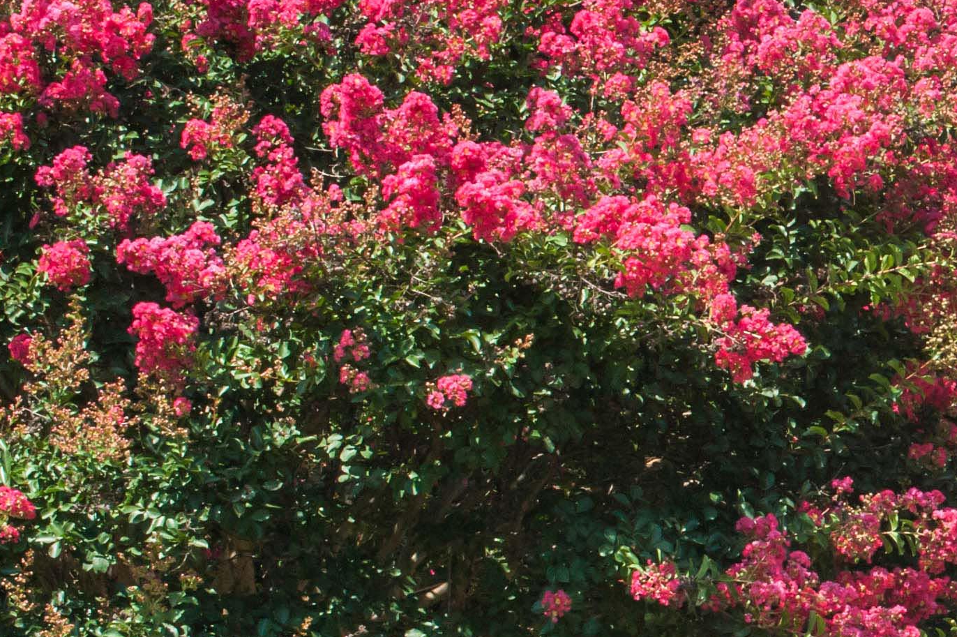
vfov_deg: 5.7
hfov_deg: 8.4
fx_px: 6429
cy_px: 384
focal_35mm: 242
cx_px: 1301
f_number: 18
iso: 1000
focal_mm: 78
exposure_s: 1/640
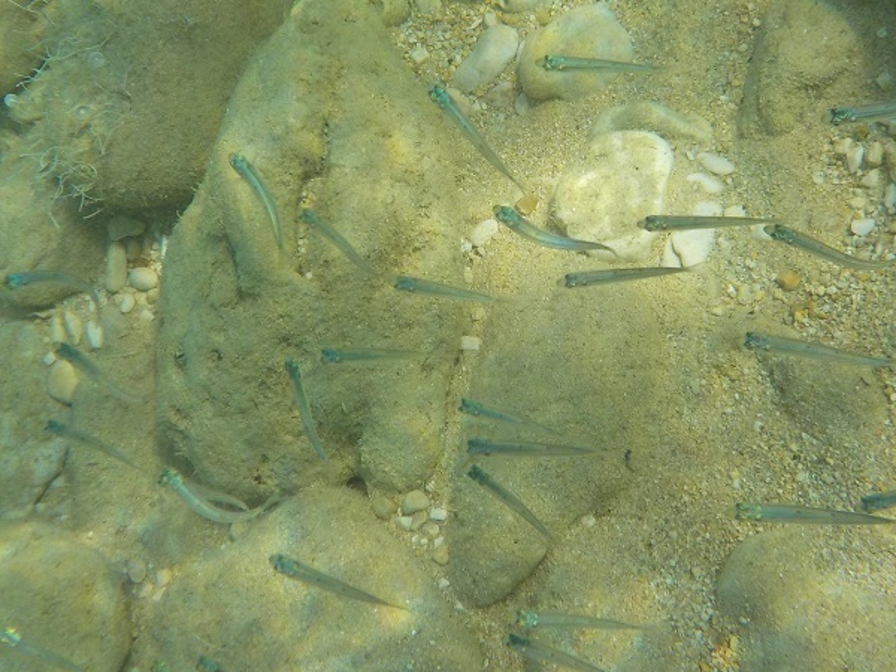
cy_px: 217
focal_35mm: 50
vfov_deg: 28.9
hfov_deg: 38.1
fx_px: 1294
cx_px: 509
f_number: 3.3
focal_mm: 4.1
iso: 125
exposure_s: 1/1000
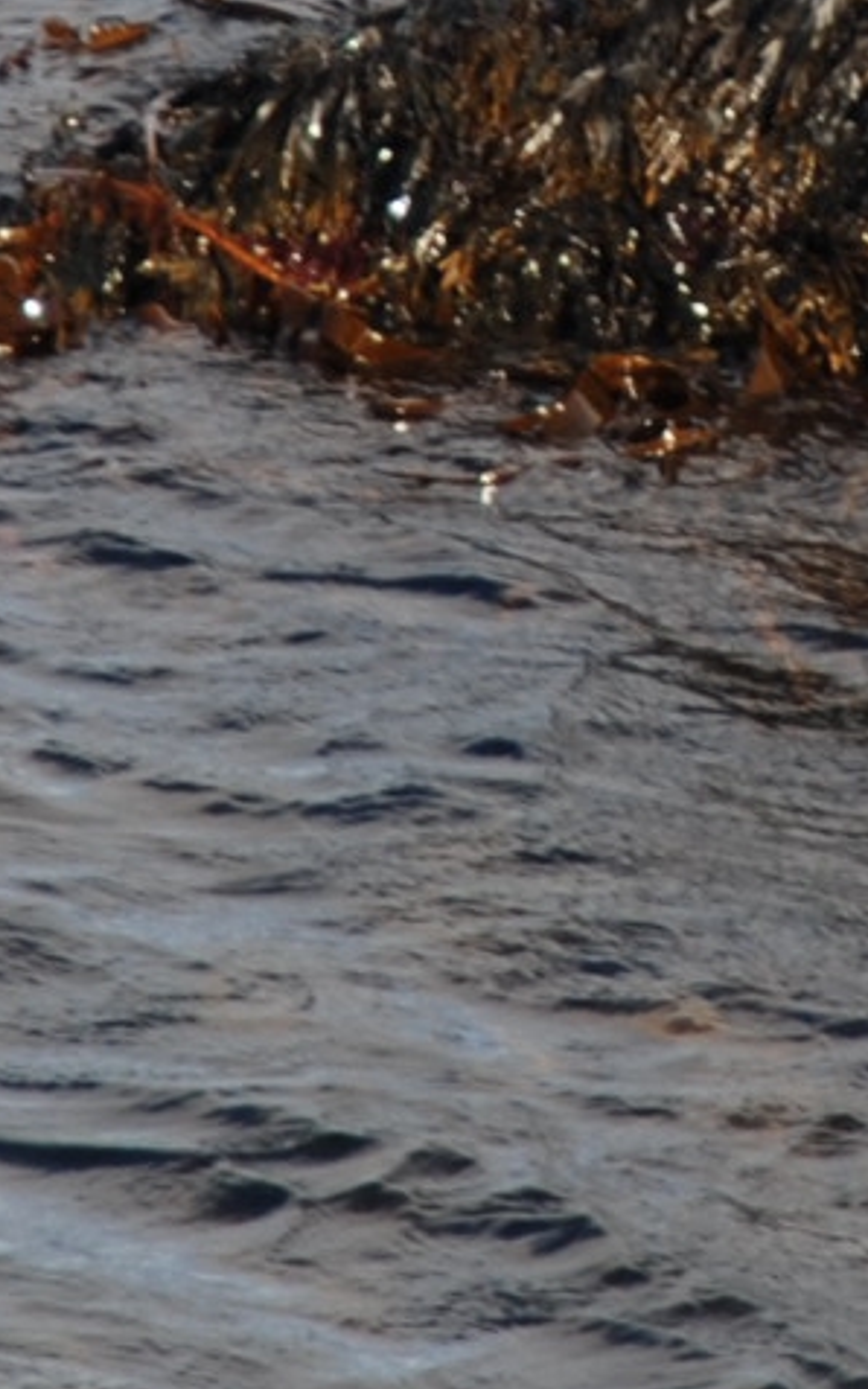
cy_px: -54
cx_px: 1219
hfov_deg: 2.0
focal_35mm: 651
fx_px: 24632
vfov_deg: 3.2
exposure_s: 1/160
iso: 100
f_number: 5.6
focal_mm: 135
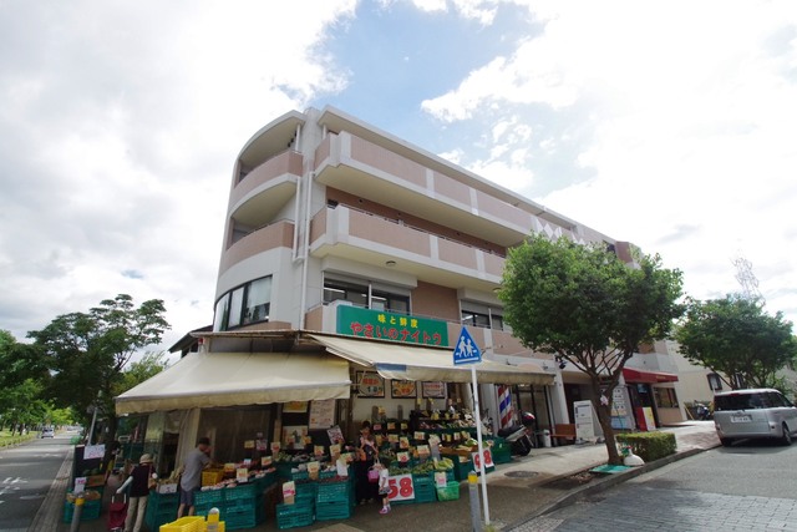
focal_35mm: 16
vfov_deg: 73.8
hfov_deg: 96.7
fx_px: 354
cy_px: 266
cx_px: 398
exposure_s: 1/1600
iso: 1600
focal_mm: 11.25
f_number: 10
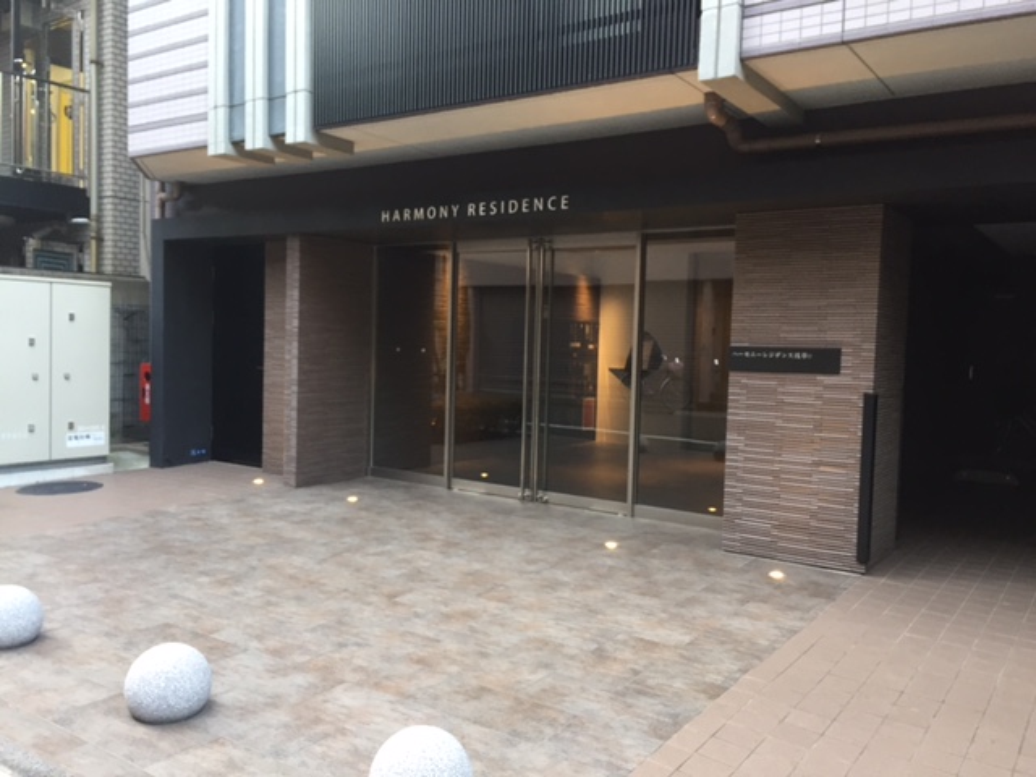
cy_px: 388
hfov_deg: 61.7
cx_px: 518
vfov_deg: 48.2
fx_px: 868
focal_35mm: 29
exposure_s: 1/30
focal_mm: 4.15
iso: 64
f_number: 2.2
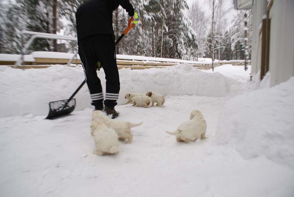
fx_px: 245
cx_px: 147
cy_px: 98
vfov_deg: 43.7
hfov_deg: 61.9
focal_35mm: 30
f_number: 4
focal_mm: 20
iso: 125
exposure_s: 1/40
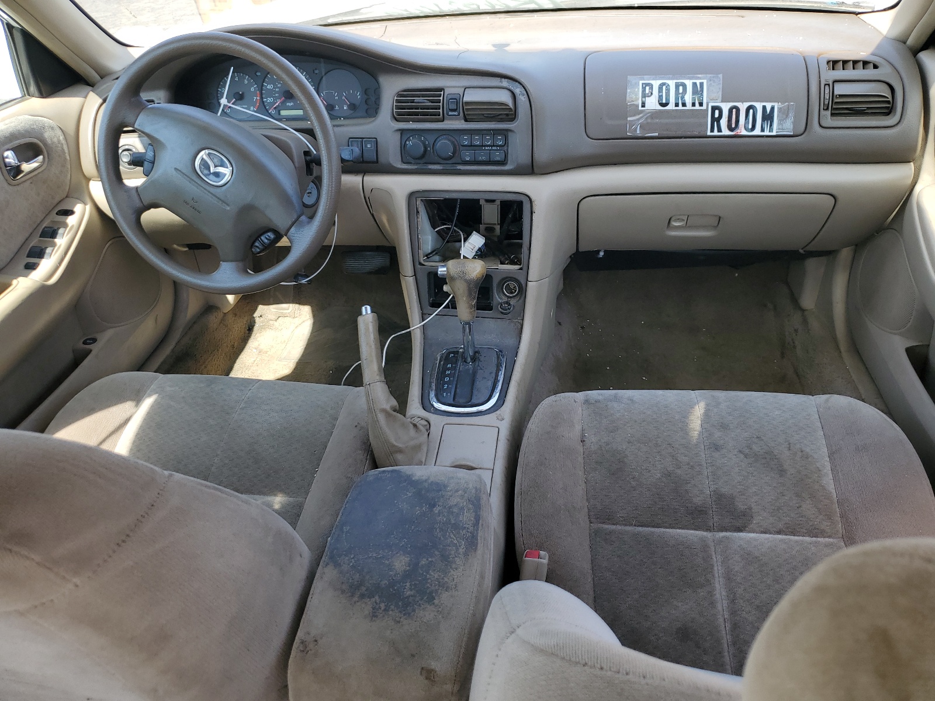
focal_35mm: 26
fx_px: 702
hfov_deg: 67.3
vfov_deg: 53.1
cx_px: 468
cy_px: 350
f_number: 1.5
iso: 50
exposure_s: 1/333
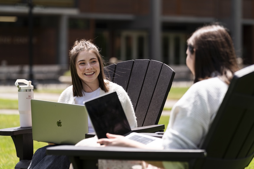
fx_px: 882
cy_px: 84
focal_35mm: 125
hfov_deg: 16.4
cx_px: 127
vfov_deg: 11.0
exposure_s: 1/640
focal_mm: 125
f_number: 3.2
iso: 100
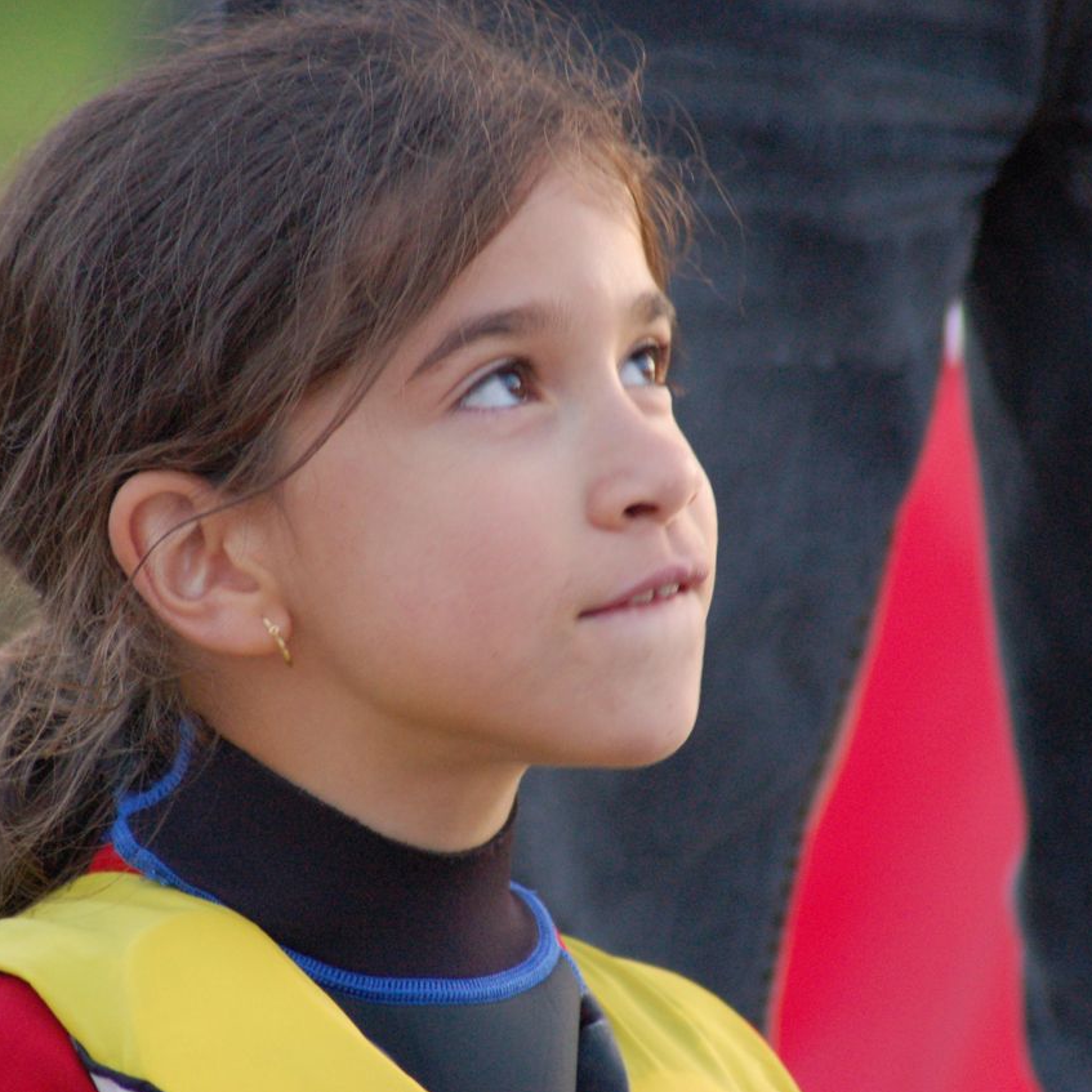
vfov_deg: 4.3
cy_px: 546
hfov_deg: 4.3
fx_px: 14419
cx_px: 511
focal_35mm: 404
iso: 1600
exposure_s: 1/125
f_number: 5
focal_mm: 210
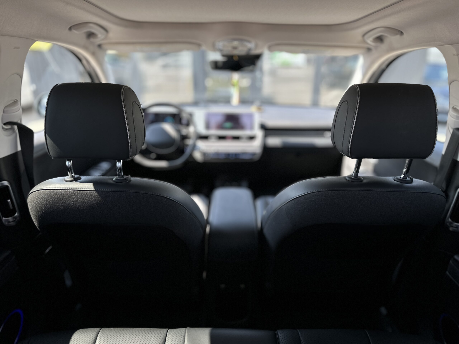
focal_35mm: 24
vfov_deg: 56.8
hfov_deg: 71.6
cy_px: 172
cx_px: 230
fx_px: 318
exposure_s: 1/341
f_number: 1.78
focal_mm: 6.86
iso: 80
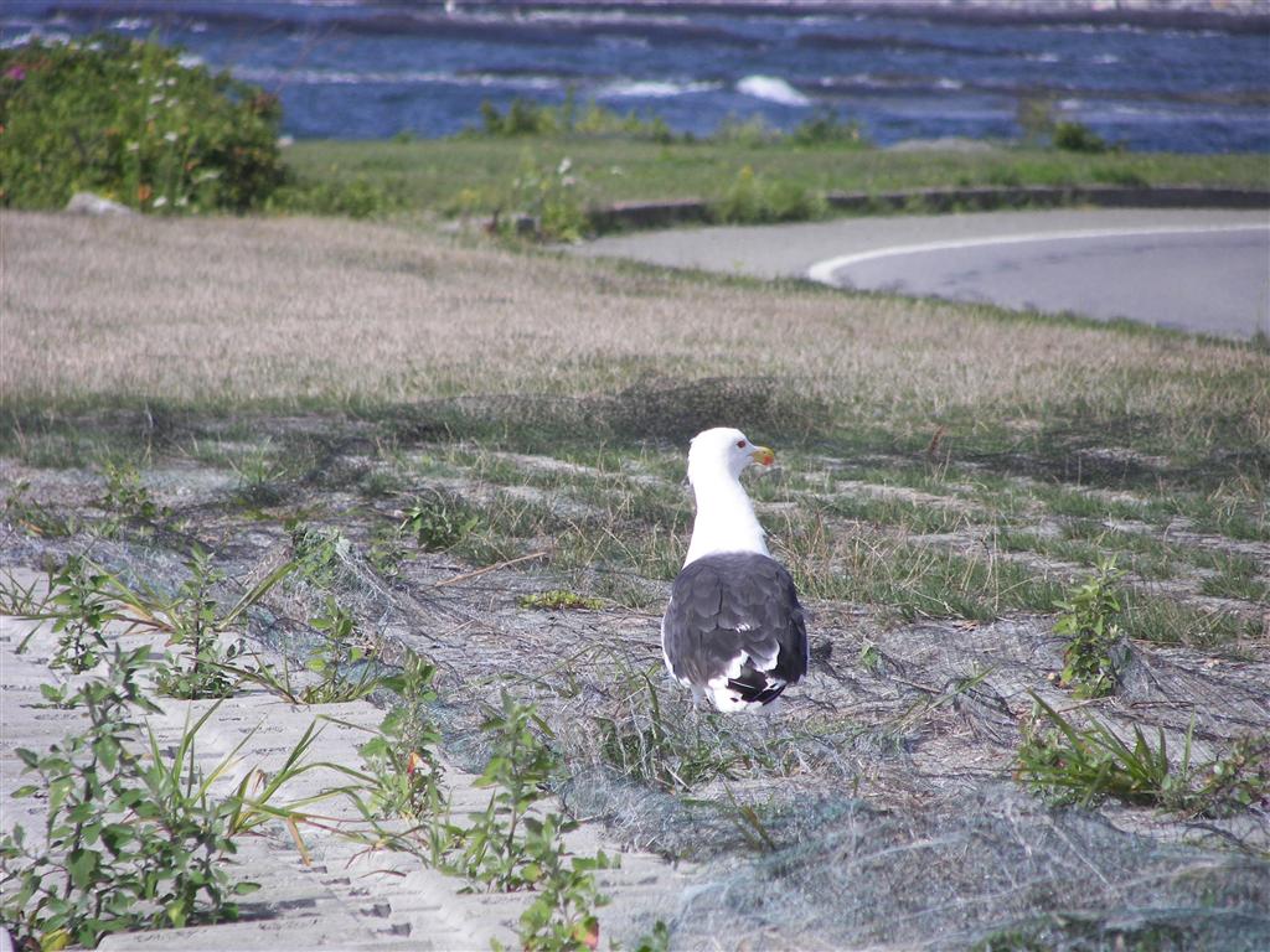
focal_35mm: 432
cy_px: 476
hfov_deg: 4.6
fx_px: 15849
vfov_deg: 3.4
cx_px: 635
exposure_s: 1/800
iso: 64
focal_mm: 72
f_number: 3.7
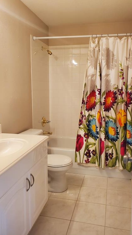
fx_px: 180
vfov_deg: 66.1
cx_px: 68
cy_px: 118
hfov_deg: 40.2
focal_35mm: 29
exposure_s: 1/120
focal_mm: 4.3
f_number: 2.4
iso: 250
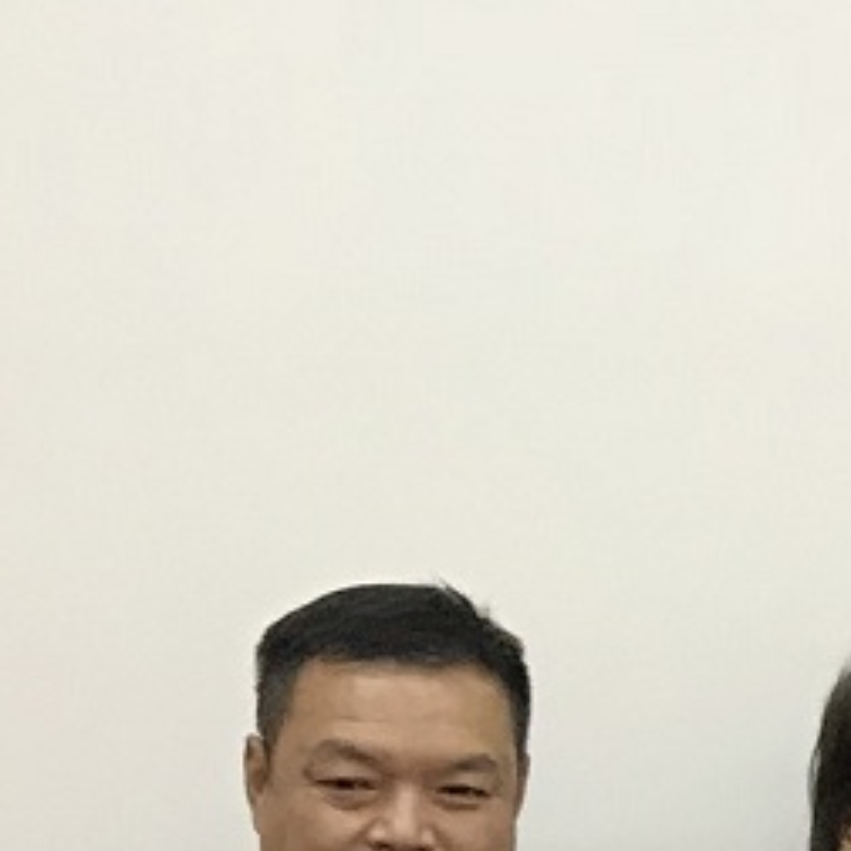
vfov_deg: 10.7
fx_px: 4367
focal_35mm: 157
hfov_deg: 10.0
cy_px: 1351
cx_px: 1881
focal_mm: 3.99
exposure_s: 1/33
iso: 40
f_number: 1.8
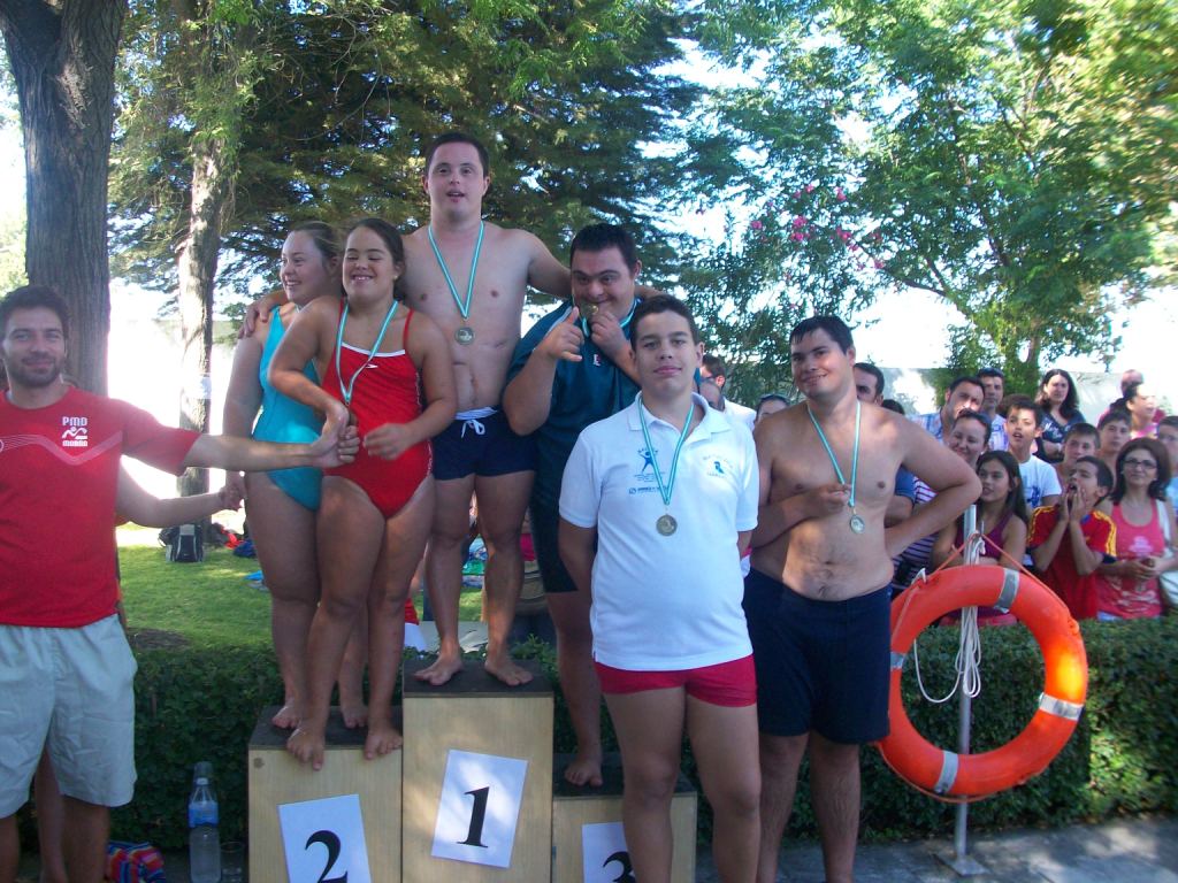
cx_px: 589
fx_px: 1157
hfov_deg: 54.0
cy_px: 442
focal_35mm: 34
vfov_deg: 41.8
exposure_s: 1/135
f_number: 2.8
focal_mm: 5.7
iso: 80
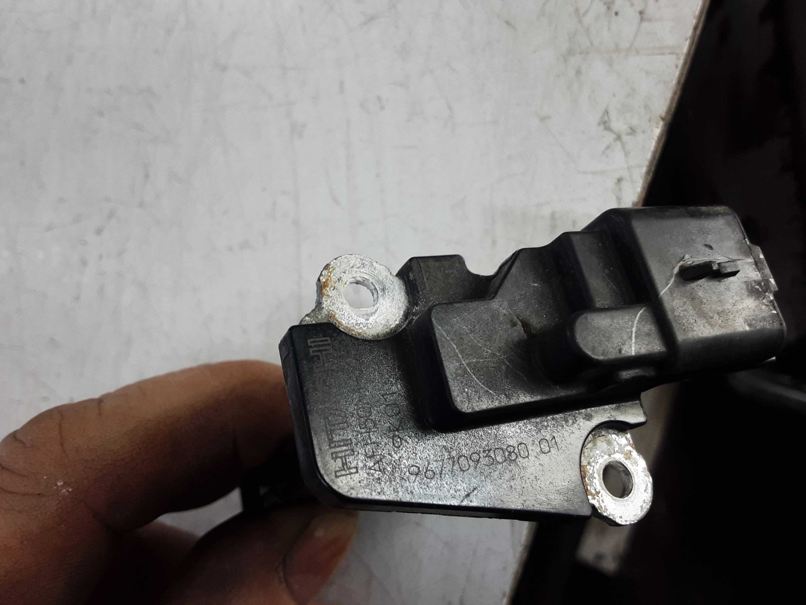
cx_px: 403
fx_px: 629
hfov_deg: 65.3
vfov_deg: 51.4
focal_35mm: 27
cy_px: 302
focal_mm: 2.91
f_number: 1.9
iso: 64
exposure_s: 1/50
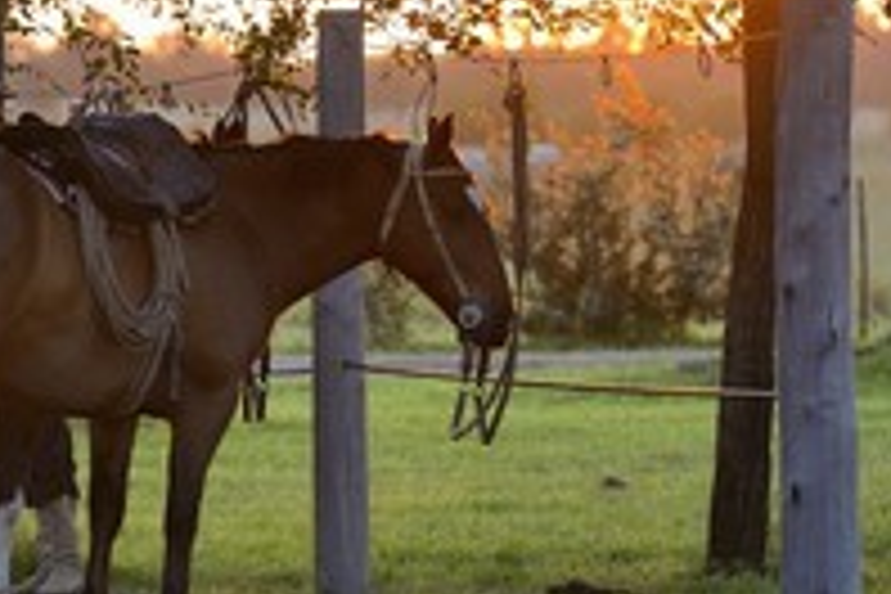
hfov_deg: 4.9
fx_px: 10493
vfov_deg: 3.2
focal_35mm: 424
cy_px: 153
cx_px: 162
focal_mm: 200
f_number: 4.5
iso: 800
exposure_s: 1/160
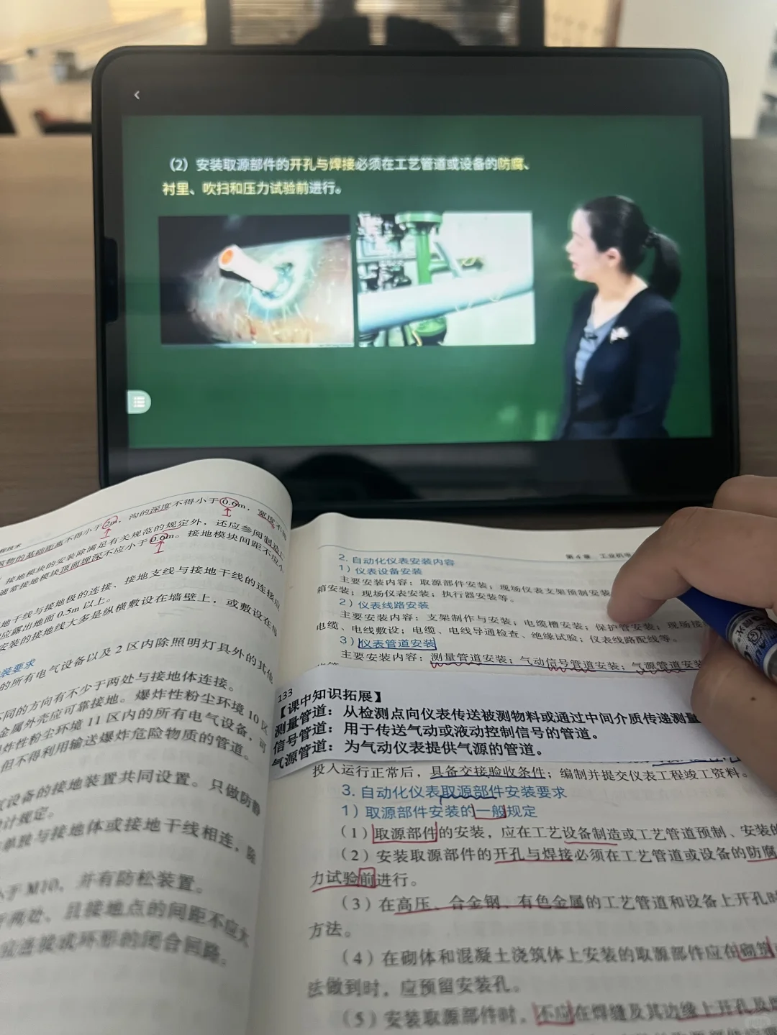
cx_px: 388
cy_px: 518
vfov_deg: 67.3
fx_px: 778
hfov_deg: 53.1
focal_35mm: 26
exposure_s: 1/81
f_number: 1.5
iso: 125
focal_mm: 5.7
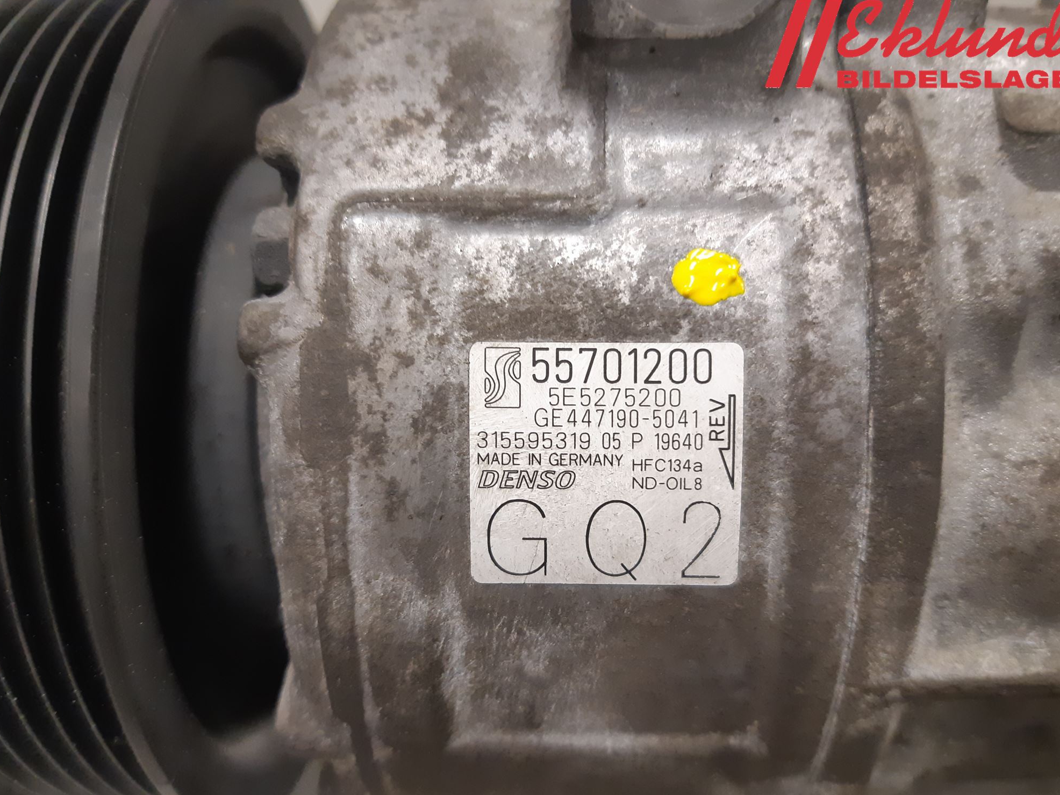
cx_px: 545
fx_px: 827
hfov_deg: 65.3
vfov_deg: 51.3
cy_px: 410
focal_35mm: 27
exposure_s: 1/50
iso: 250
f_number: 1.7
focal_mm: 3.93
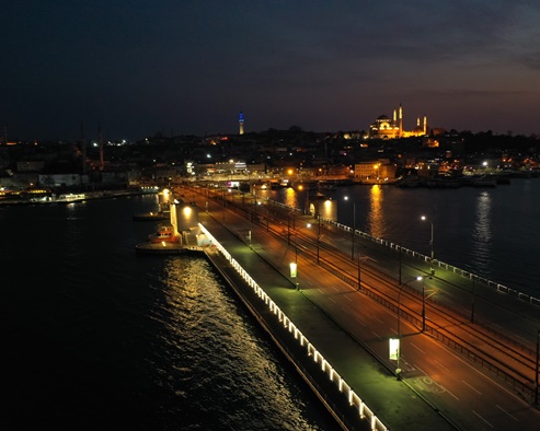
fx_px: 511
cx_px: 307
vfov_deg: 45.8
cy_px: 217
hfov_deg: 55.5
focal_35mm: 32
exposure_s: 1/15
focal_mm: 10.26
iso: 800
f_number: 2.8
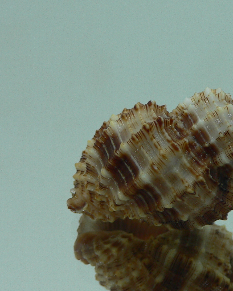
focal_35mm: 63
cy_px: 167
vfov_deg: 30.0
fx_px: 543
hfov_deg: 23.7
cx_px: 200
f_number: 2.8
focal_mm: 4.6
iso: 80
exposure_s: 1/60
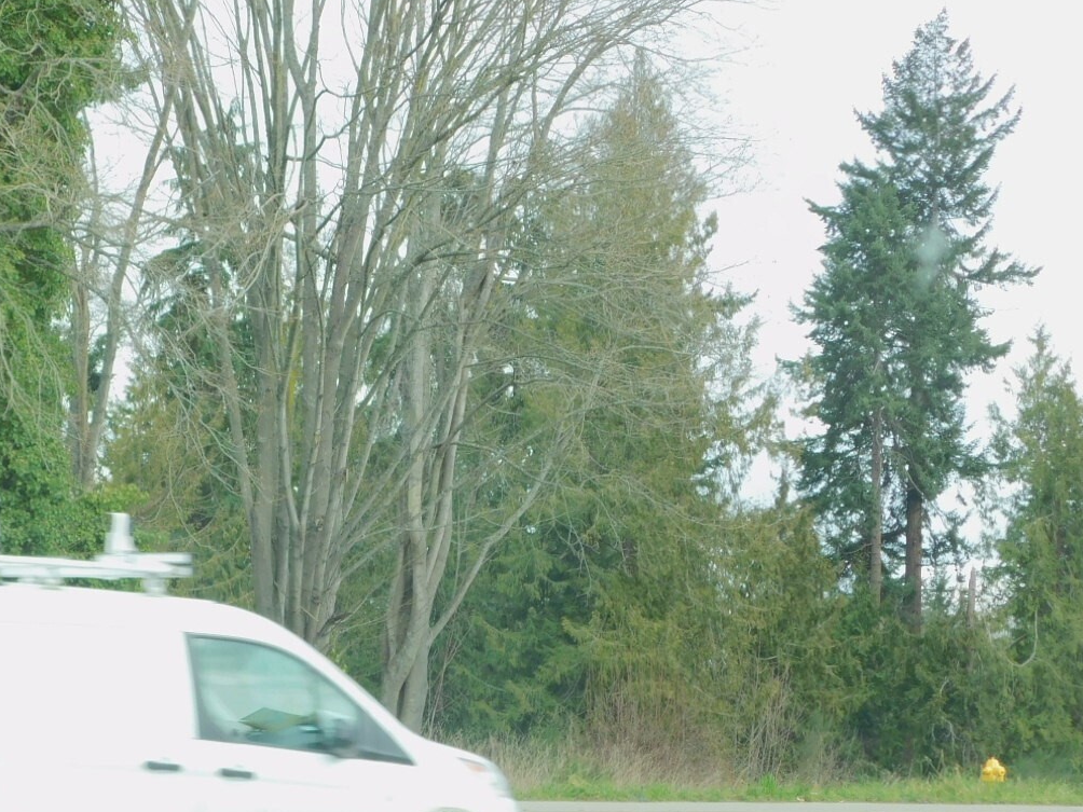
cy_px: 448
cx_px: 341
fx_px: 2941
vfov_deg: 15.7
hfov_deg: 20.8
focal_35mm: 94
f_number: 4
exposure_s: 1/200
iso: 125
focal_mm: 10.4
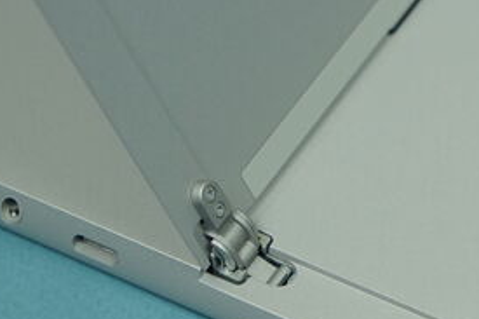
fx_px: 2806
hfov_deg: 9.6
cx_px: 584
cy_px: 310
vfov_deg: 6.5
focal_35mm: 211
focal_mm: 70
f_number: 5.6
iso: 640
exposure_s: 1/200
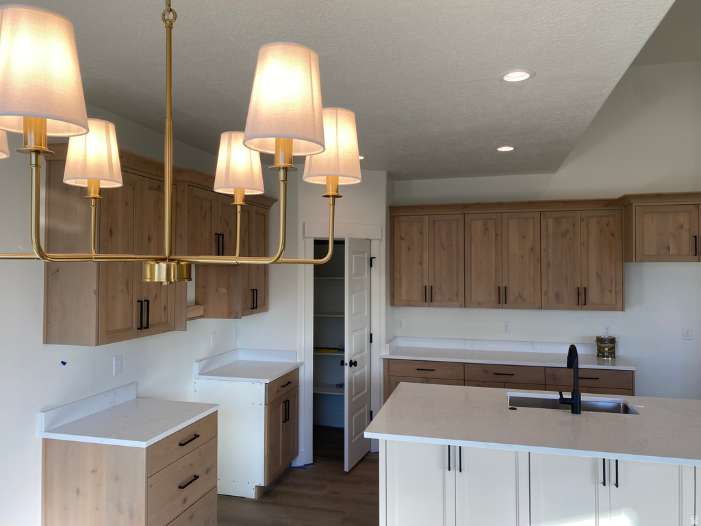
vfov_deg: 53.1
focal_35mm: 26
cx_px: 350
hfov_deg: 67.3
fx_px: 527
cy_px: 263
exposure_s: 1/156
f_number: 1.8
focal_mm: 4.25
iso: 32
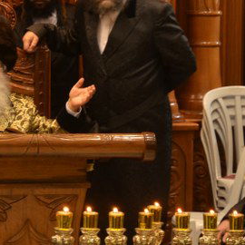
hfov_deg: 6.6
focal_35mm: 264
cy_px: 66
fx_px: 2114
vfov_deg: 6.6
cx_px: 27
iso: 800
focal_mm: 70
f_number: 4.5
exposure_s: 1/60
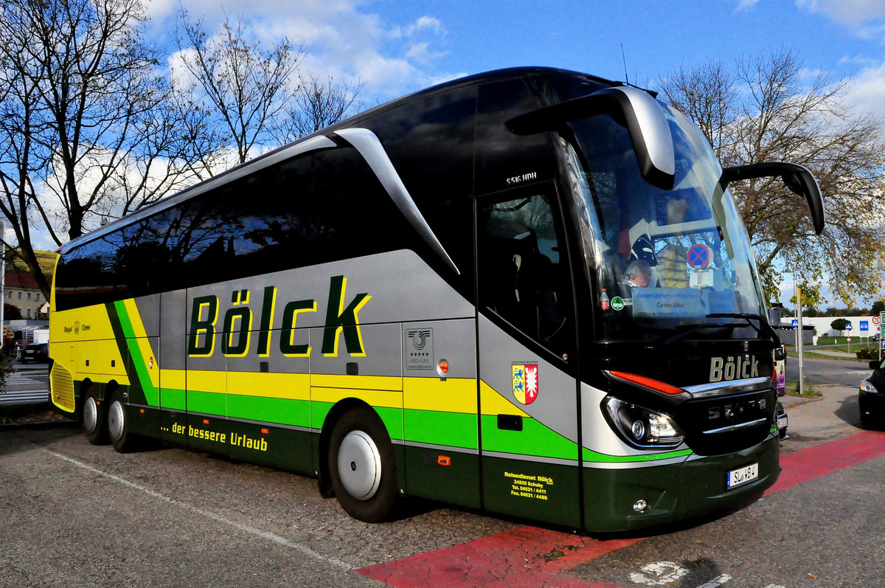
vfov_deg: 47.8
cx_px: 442
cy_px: 294
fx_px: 663
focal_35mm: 27
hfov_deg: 67.4
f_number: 14
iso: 2500
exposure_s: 1/800
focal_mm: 18
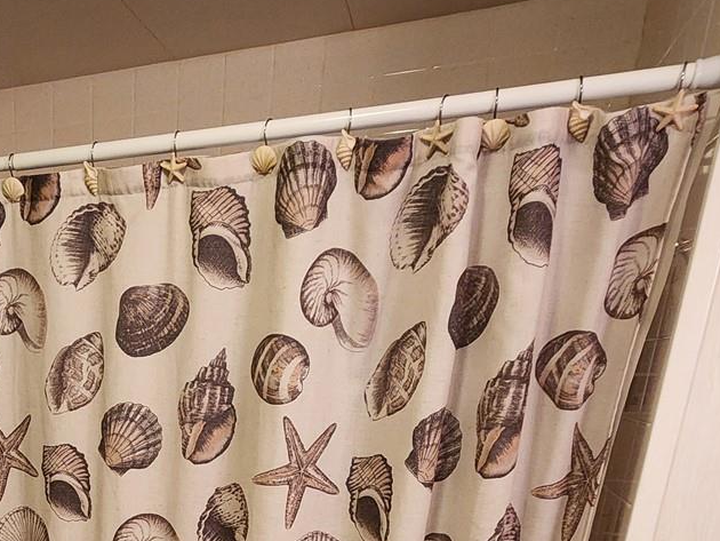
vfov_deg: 35.0
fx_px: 687
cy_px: 633
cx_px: 75
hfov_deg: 49.5
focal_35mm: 33
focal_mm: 2.2
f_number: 2.2
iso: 400
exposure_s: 1/60
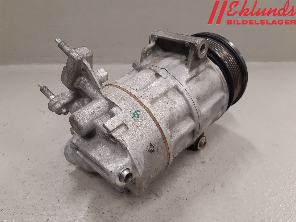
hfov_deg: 67.3
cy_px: 111
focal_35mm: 26
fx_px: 222
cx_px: 148
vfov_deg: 53.1
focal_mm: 3.93
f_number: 1.7
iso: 125
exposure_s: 1/50
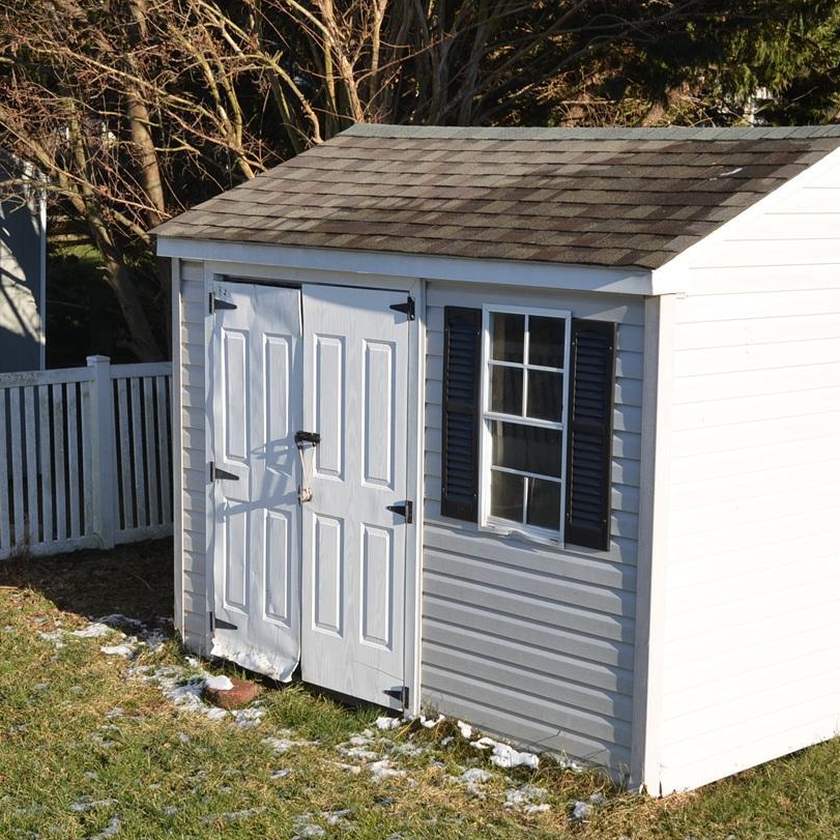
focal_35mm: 68
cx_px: 490
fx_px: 1857
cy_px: 422
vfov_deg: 25.5
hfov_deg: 25.5
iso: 100
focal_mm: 35
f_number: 8
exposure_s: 1/250
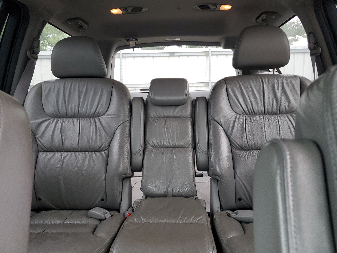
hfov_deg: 67.3
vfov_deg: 53.1
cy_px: 126
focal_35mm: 26
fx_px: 253
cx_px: 168
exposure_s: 1/60.2
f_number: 1.5
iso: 103
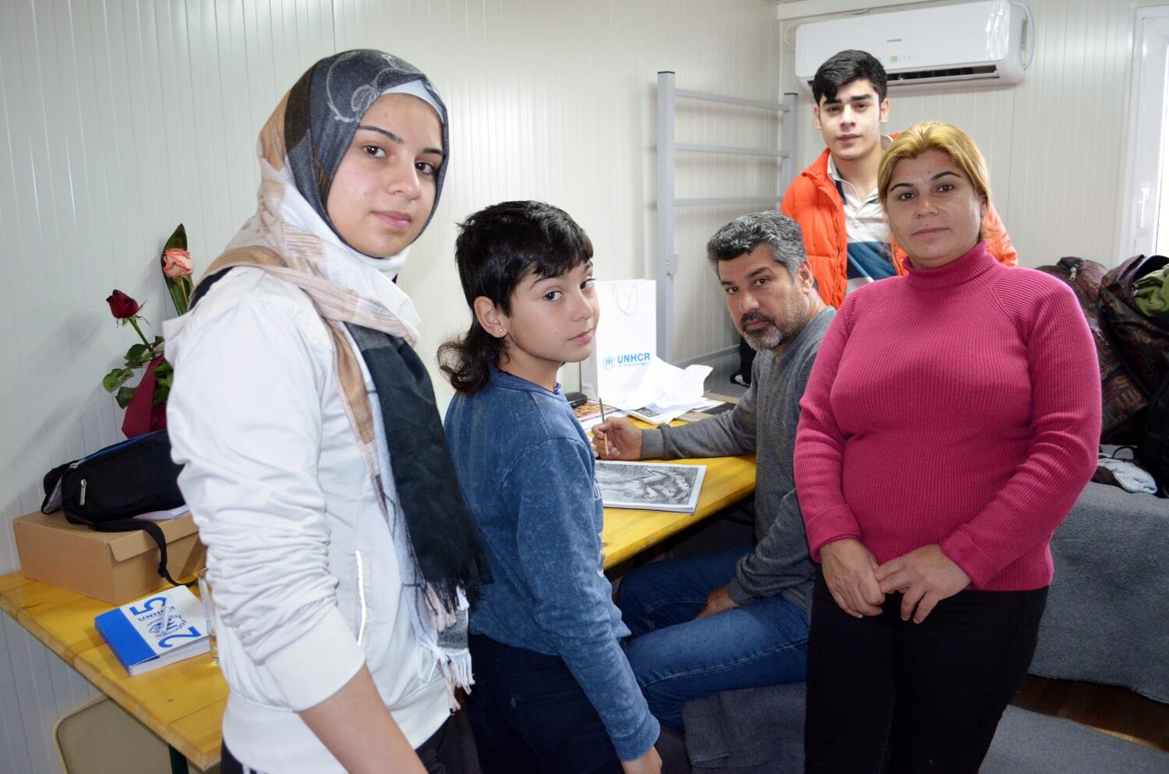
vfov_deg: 47.8
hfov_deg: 67.5
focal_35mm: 27
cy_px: 387
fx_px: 875
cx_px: 584
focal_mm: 18
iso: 2200
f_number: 3.5
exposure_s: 1/60
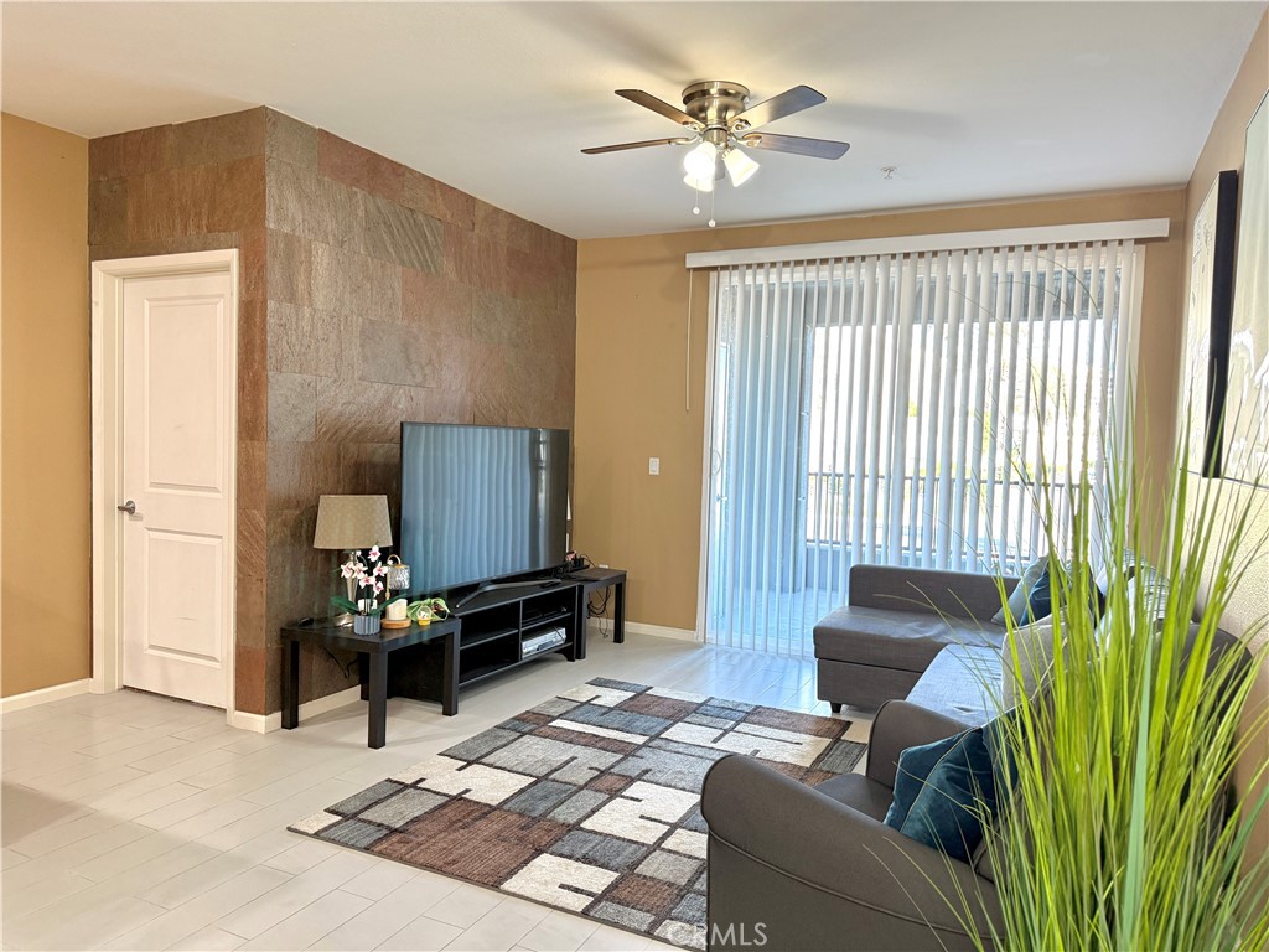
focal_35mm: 24
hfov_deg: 71.6
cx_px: 634
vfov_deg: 56.8
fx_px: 880
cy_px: 476
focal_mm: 6.76
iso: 250
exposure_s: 1/60
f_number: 1.78
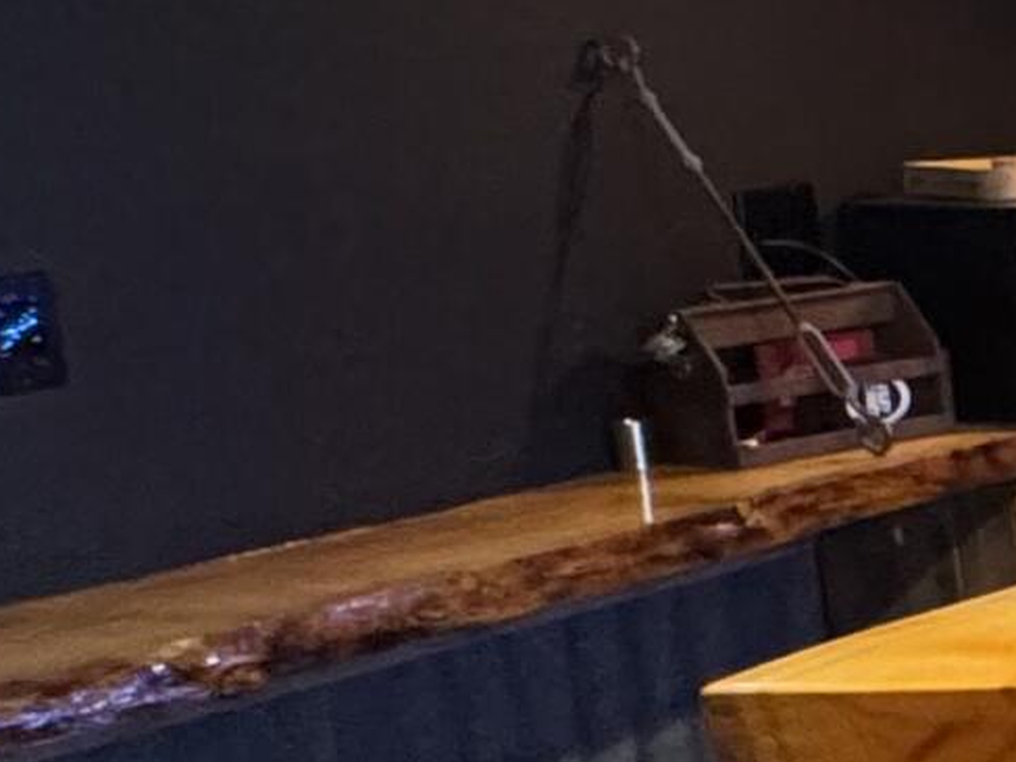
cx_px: 2761
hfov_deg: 12.9
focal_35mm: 86
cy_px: 306
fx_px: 2524
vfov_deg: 17.2
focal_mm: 2.22
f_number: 2.2
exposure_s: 1/60
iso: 640
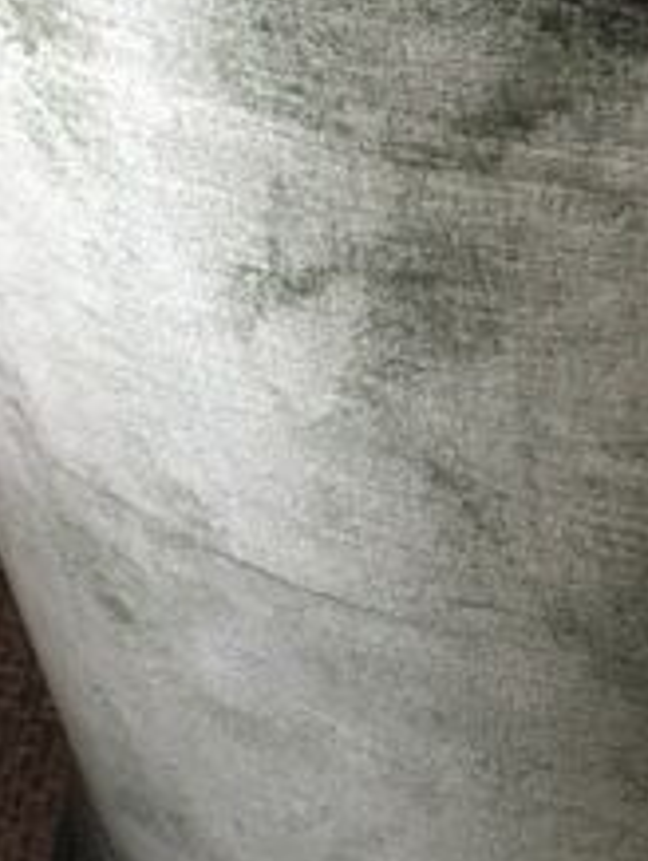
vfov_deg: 23.0
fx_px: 2117
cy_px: 458
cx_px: 557
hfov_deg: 17.2
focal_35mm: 85
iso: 200
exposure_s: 1/20
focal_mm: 4.15
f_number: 2.2
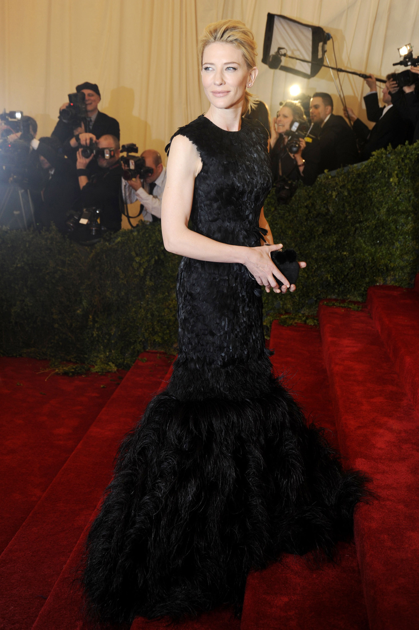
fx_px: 909
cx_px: 210
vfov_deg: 38.2
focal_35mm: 52
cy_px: 315
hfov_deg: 25.9
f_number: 6.3
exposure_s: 1/50
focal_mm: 52
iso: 640
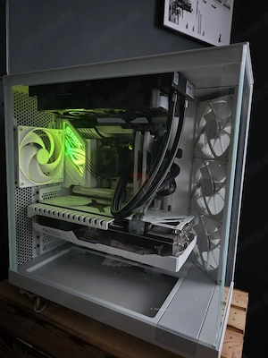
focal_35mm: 23
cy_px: 179
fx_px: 237
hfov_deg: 58.9
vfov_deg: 73.9
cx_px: 134
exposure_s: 1/16.7
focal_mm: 6.3
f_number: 1.7
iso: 2000
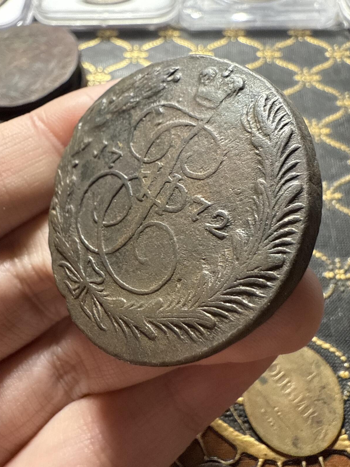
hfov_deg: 51.4
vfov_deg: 65.2
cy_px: 216
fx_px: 364
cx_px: 175
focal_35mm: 27
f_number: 2.2
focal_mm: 2.22
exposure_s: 1/47
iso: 320
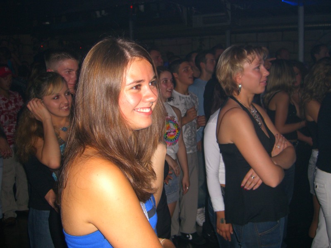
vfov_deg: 37.7
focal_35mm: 38
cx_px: 166
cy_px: 124
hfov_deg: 49.0
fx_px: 363
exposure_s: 1/60
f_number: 2.8
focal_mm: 7.9
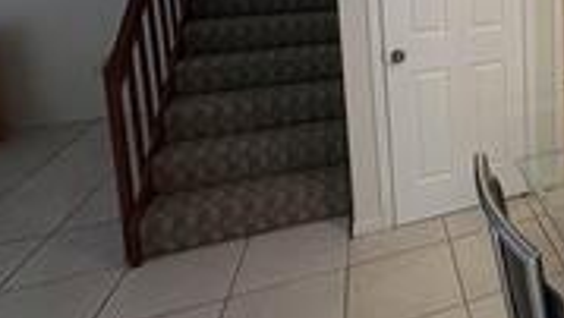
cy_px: -16
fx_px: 509
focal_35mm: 34
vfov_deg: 31.5
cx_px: 602
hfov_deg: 45.5
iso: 160
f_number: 2.2
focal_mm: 2.22
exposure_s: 1/120
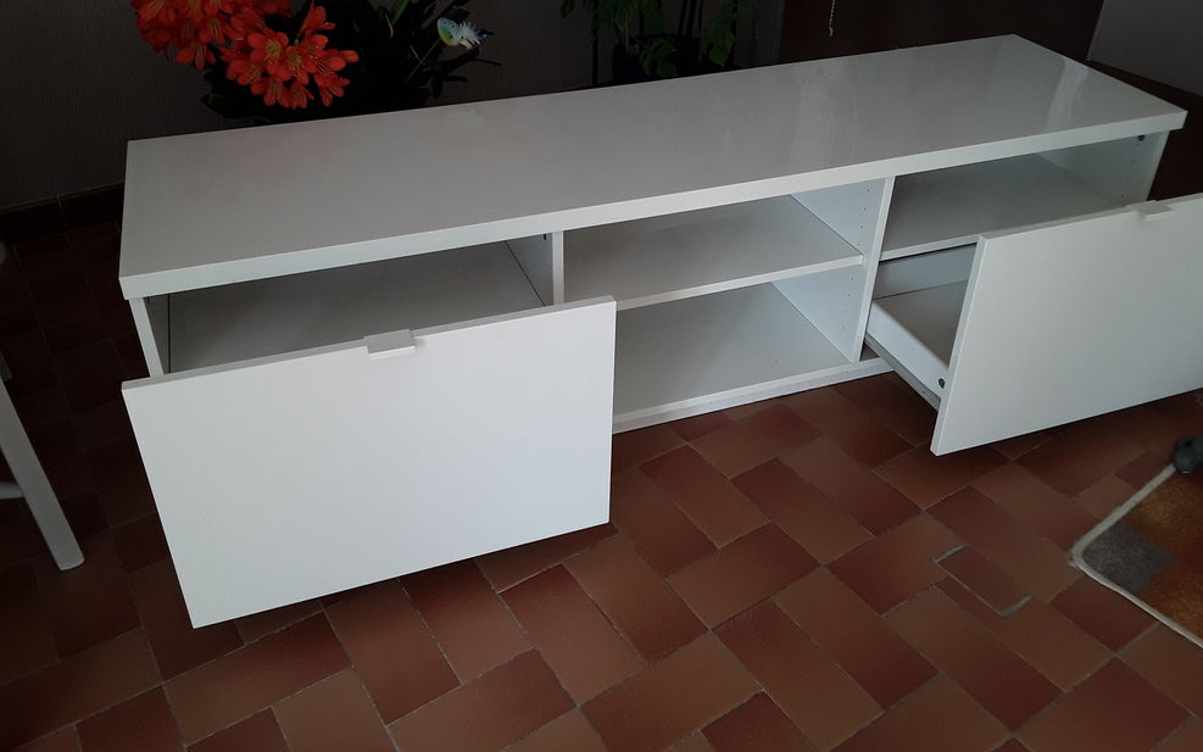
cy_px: 318
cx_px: 600
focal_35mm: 29
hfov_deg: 64.6
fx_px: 951
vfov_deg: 43.0
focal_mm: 2.91
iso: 40
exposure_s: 1/50
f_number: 1.9
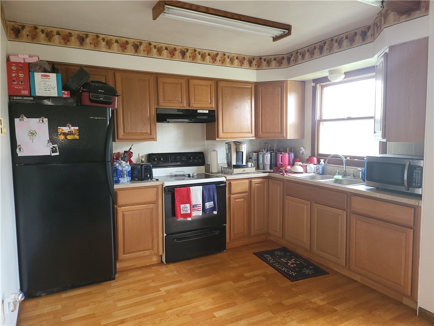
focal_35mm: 24
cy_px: 163
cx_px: 217
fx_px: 301
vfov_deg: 56.8
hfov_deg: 71.6
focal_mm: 5
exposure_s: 1/30
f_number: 1.8
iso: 100
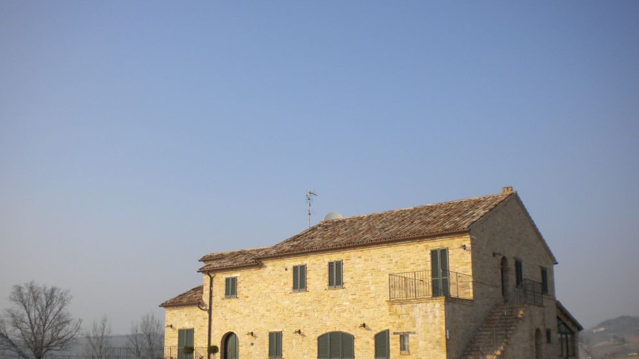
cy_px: 233
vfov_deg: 30.2
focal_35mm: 39
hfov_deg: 51.6
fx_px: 661
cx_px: 318
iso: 80
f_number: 4.6
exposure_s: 1/556
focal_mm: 6.3
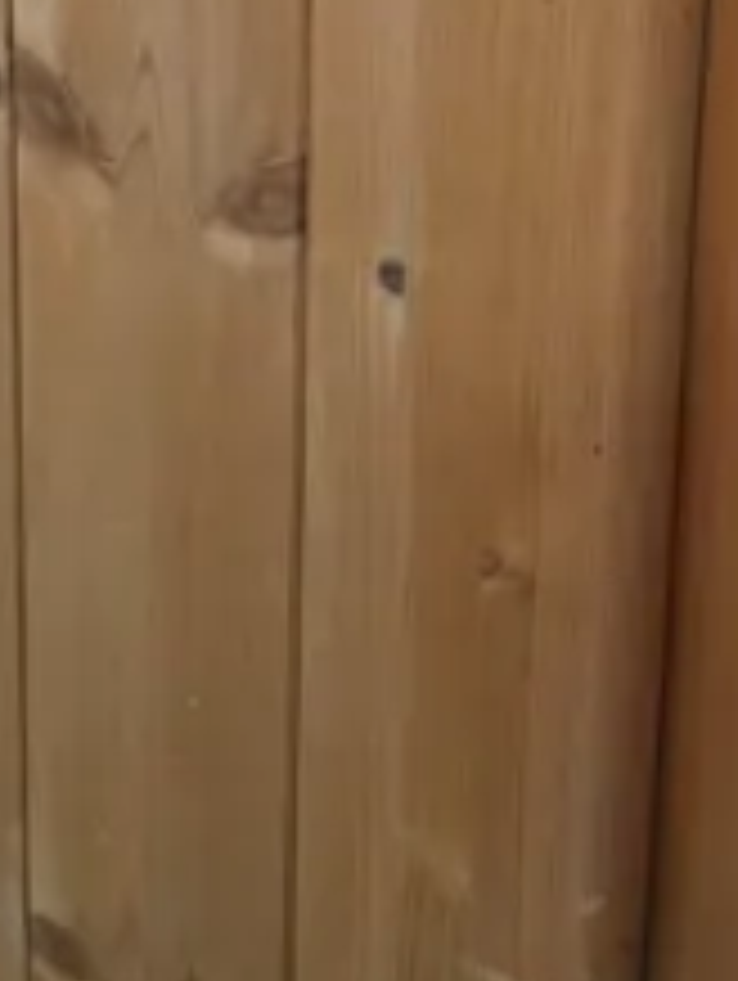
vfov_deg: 13.8
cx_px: -389
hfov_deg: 10.2
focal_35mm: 141
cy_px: -9
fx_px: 4000
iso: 1000
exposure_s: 1/60
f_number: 3.6
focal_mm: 15
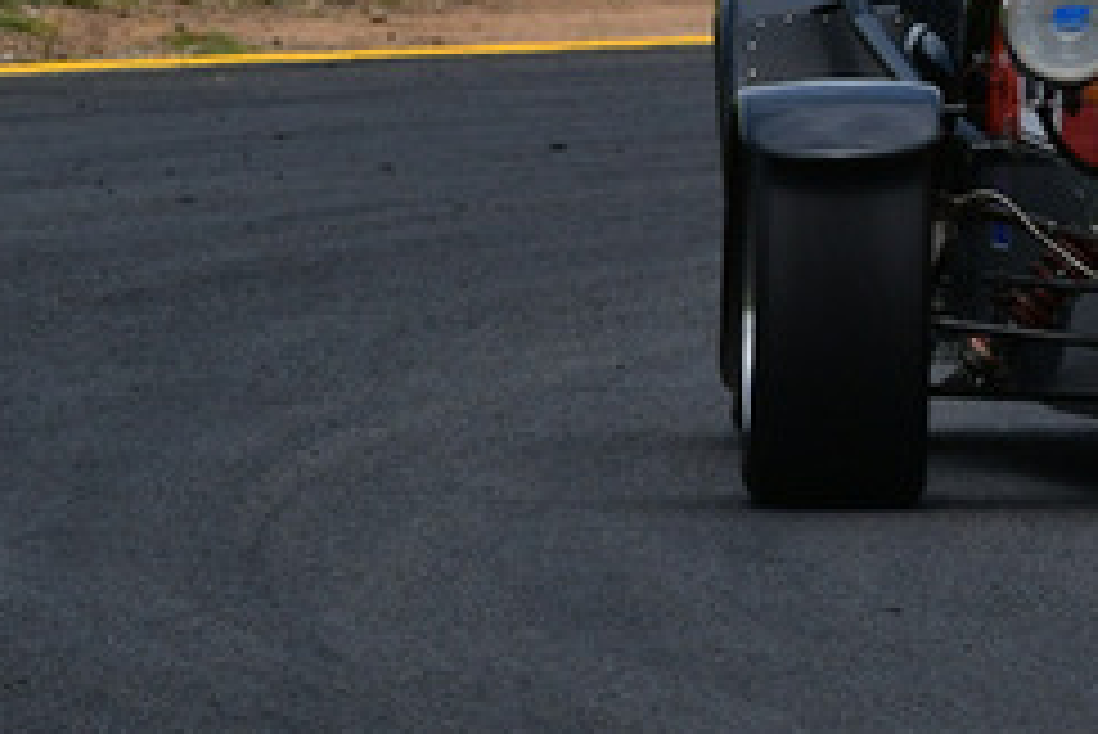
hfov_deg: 1.4
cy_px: -302
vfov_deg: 1.0
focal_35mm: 1429
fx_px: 43609
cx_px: 1508
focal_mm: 290
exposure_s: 1/640
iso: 320
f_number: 11
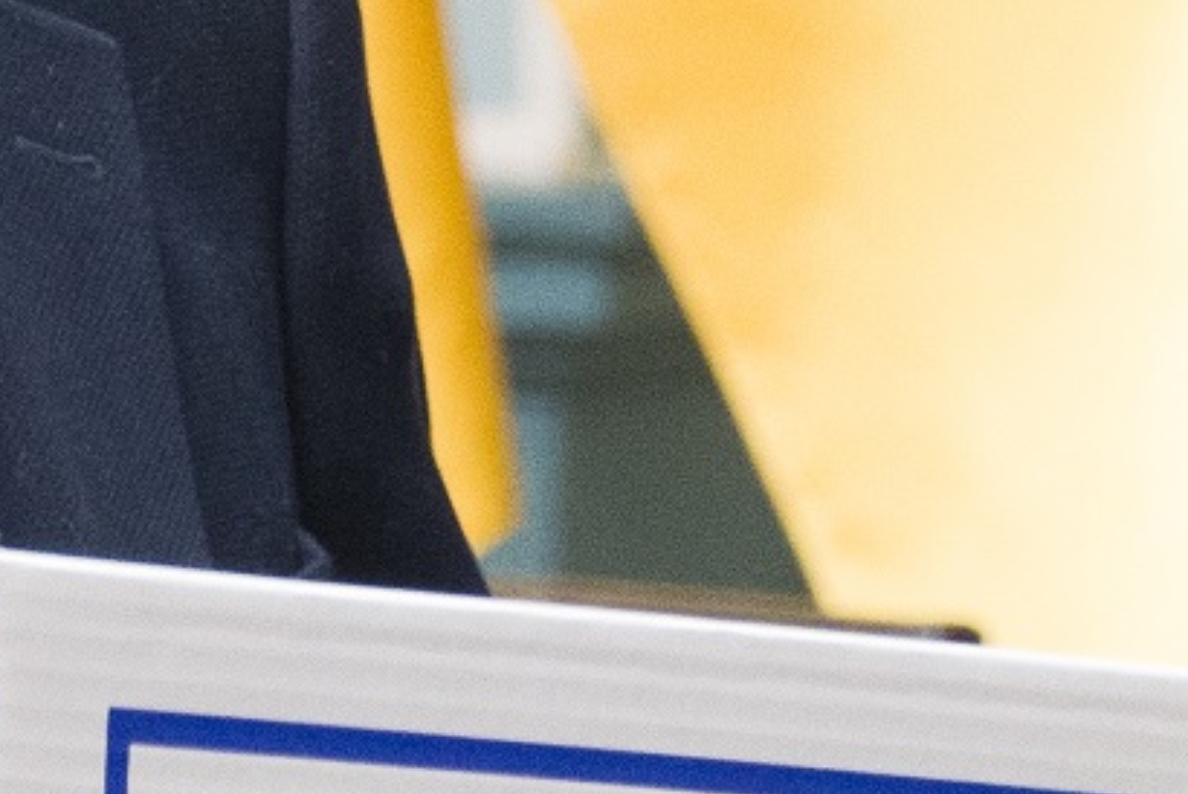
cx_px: 814
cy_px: -500
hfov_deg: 3.2
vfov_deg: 2.1
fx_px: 21167
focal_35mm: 641
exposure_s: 1/125
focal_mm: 70
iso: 1250
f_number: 5
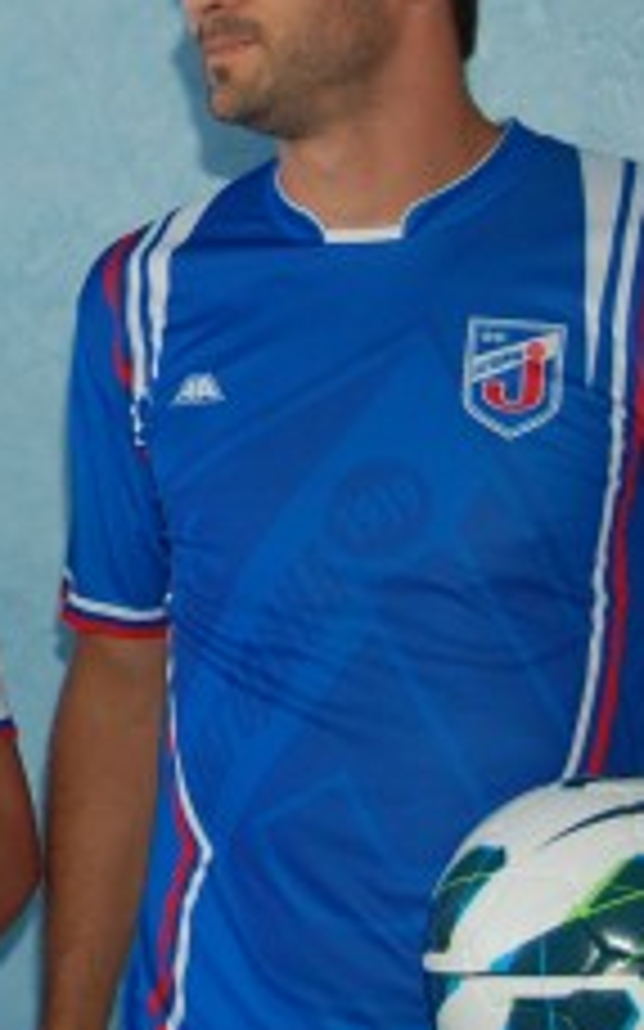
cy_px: 470
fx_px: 3119
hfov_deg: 11.0
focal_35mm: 111
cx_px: -518
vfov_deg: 18.8
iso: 400
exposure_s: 1/60
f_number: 4.2
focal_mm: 26
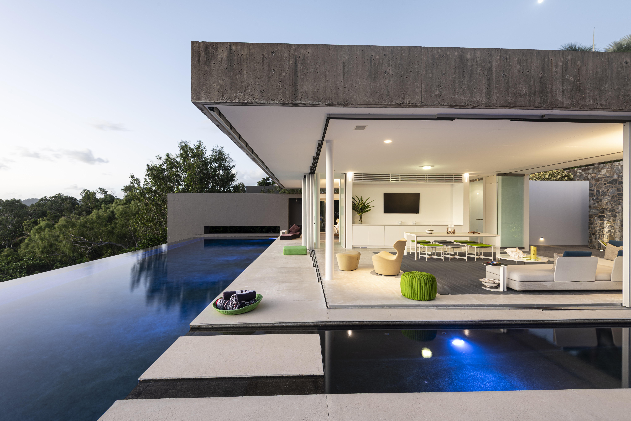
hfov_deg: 96.7
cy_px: 210
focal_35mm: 16
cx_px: 316
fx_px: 281
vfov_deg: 73.8
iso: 100
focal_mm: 16
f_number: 10
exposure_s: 4
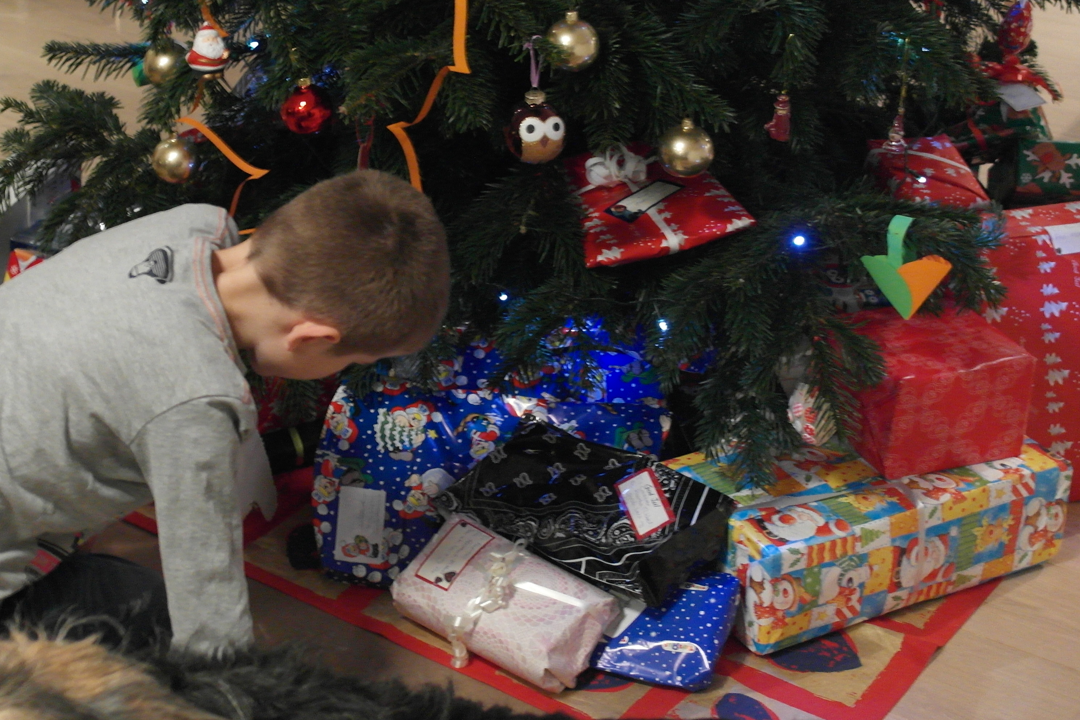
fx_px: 1980
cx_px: 365
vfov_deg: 20.6
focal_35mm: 66
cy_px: 284
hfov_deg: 30.3
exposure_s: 1/8
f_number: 4
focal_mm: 24
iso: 1600
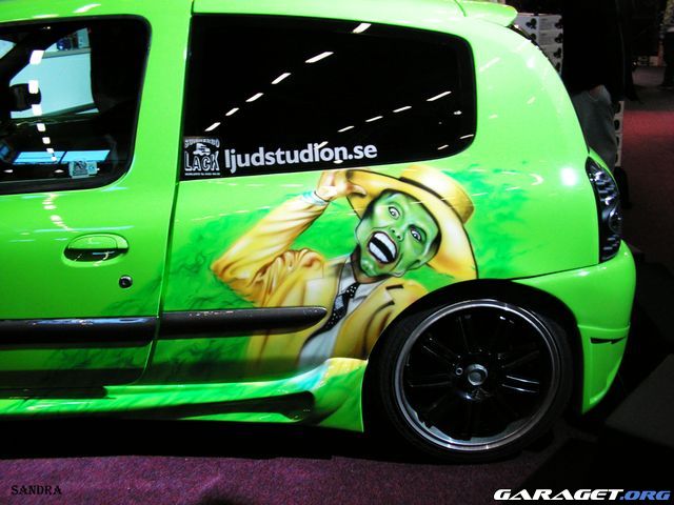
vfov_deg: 37.7
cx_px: 337
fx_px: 740
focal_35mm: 38
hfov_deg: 49.0
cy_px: 252
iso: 100
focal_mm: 6.4
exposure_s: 1/40
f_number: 3.2
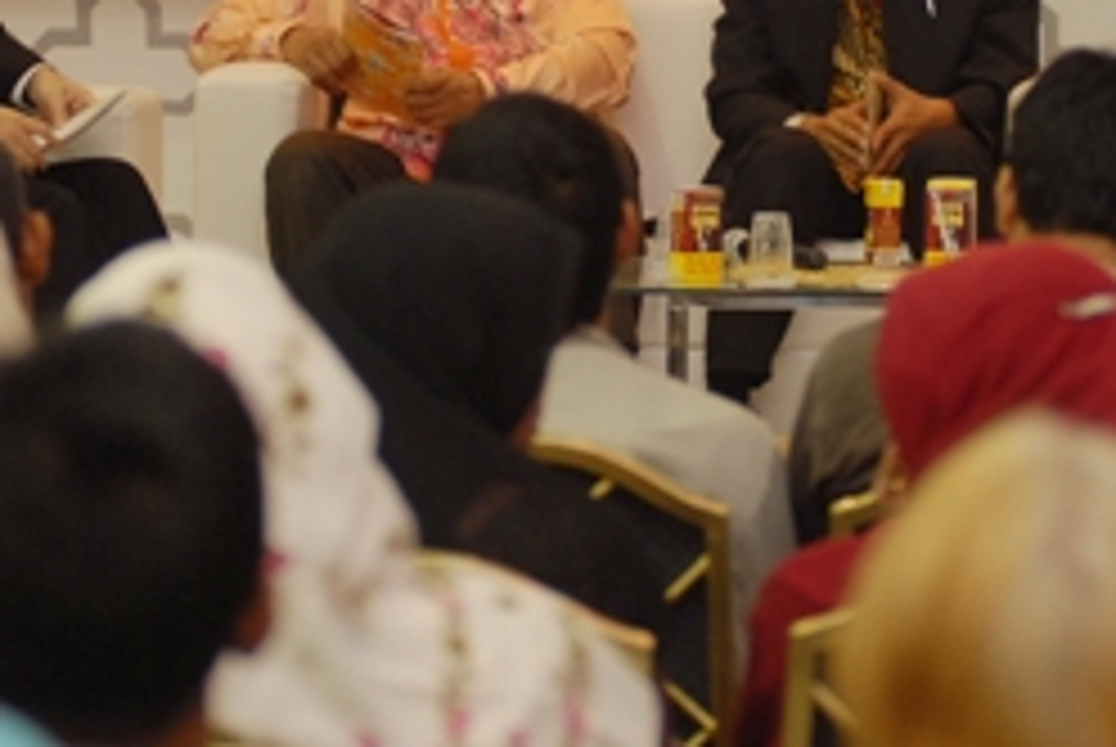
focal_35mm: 217
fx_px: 6735
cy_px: 81
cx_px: 675
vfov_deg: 6.3
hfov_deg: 9.5
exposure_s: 1/60
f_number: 2.8
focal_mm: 80
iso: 400
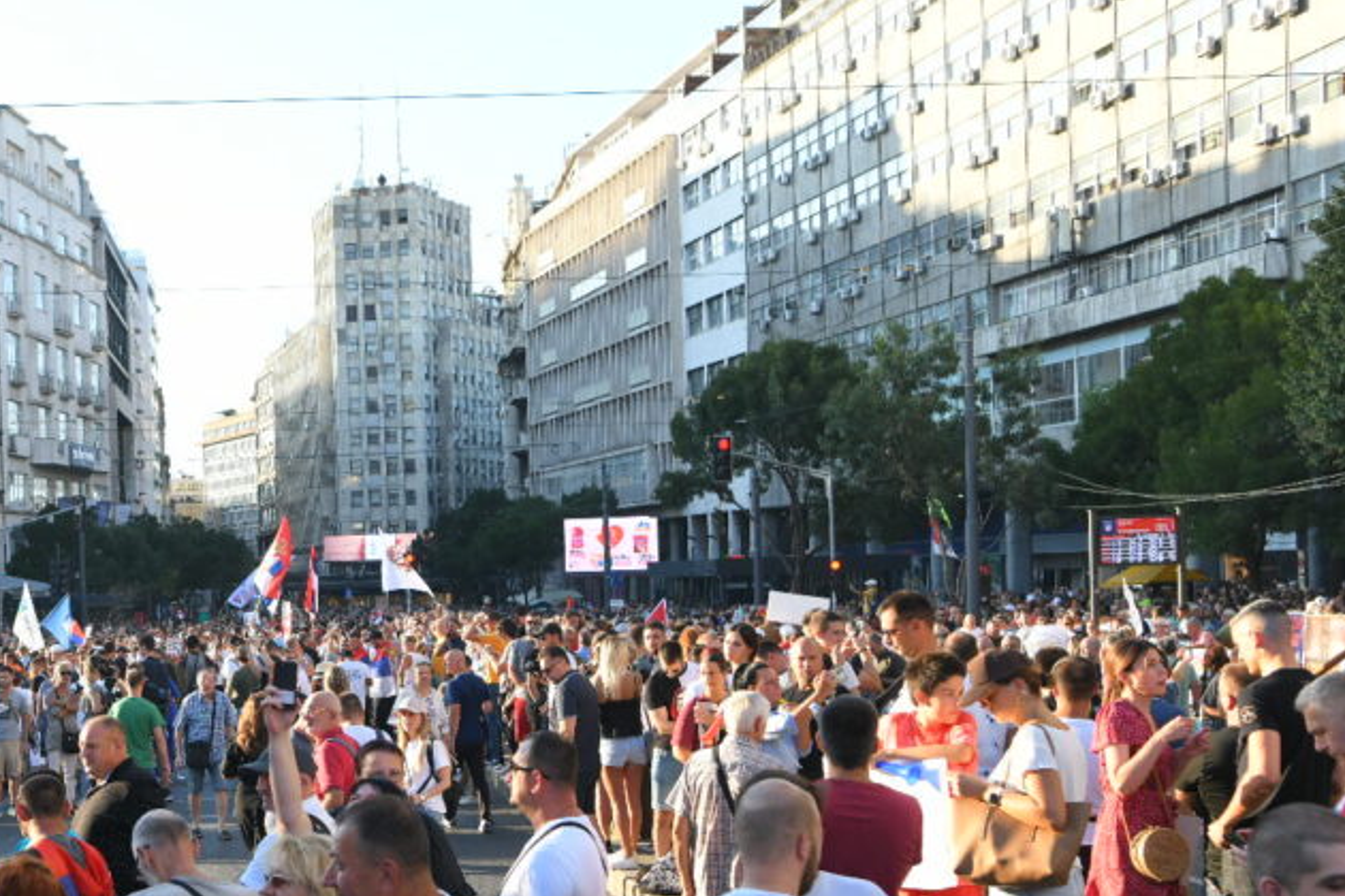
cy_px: 624
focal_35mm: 52
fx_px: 1943
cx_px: 256
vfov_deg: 25.8
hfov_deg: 36.8
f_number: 5
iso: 400
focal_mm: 32
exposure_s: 1/400
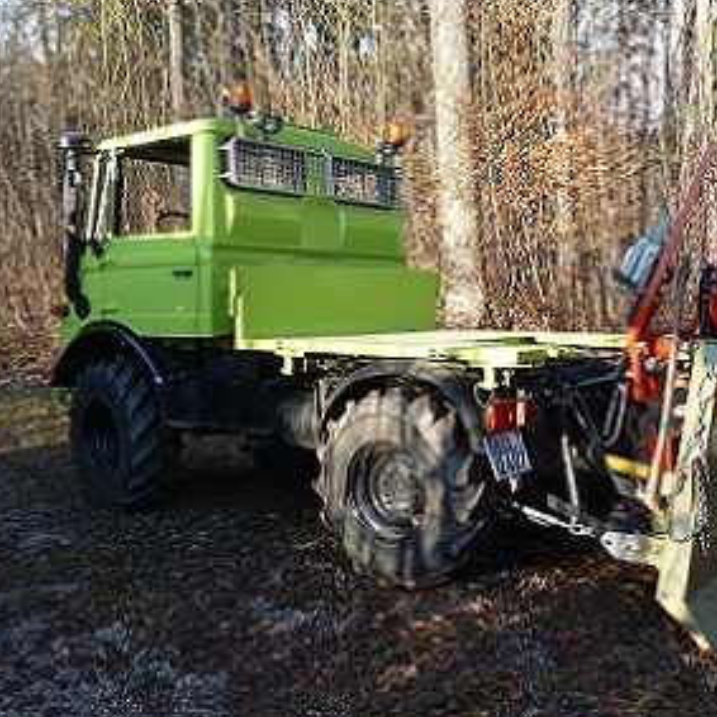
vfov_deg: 42.8
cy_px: 352
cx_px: 423
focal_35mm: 39
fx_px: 914
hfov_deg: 42.7
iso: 100
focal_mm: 5.3
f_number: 3.5
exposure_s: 1/100
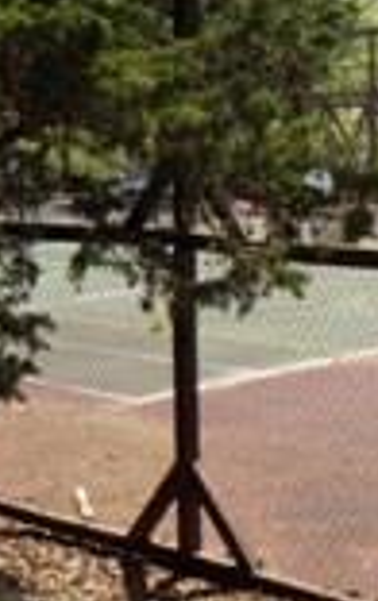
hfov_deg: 13.1
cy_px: 235
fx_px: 1642
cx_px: 266
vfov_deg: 20.7
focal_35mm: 100
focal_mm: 4
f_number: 3.1
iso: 80
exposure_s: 1/500
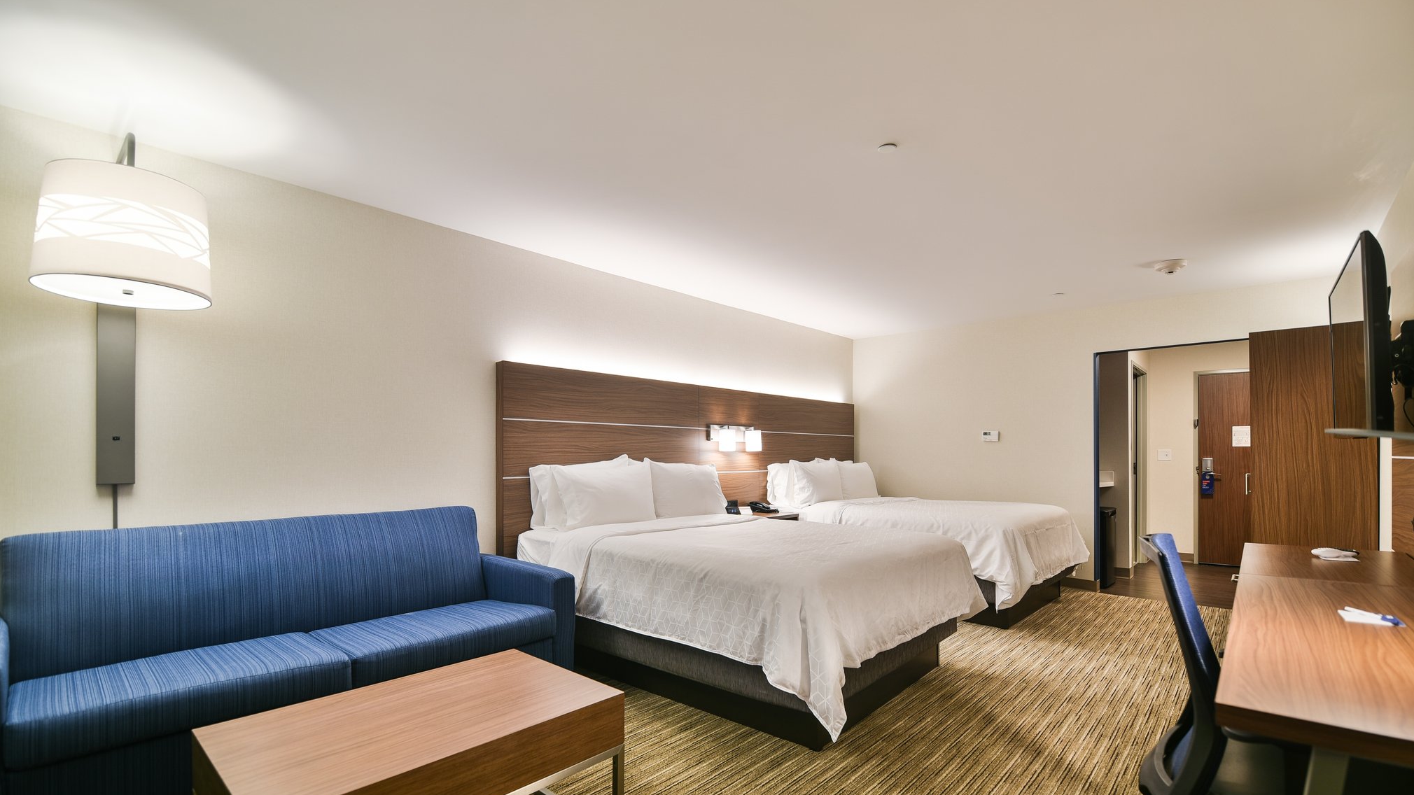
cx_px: 705
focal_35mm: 17
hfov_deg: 95.9
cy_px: 452
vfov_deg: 63.6
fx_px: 637
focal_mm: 16
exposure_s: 1/20
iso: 100
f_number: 2.8
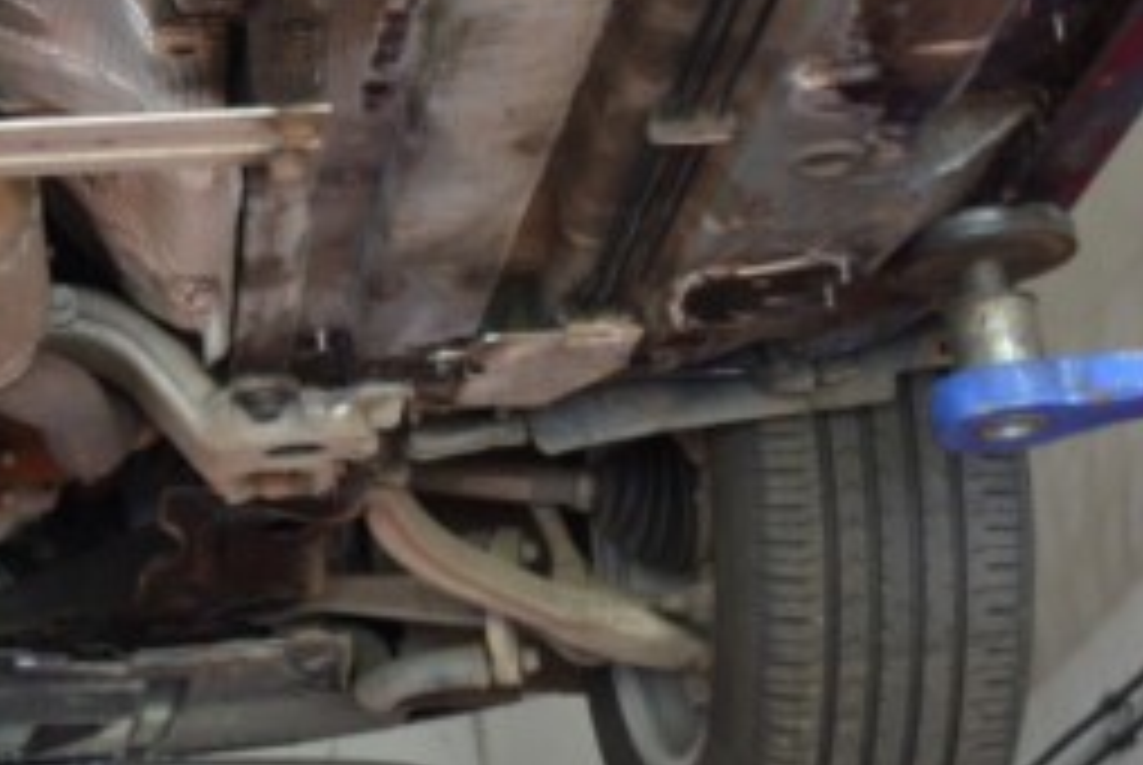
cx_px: -140
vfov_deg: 9.9
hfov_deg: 14.5
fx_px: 4386
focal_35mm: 138
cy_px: 144
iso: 400
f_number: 4
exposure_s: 1/20
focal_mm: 26
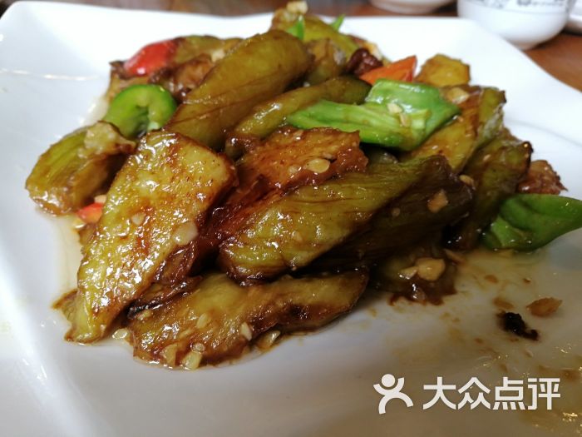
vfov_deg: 51.4
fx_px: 454
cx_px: 291
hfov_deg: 65.3
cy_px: 218
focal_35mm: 27
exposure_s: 1/50
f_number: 2.2
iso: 64
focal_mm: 3.84
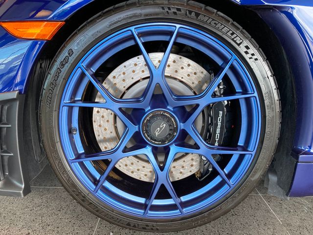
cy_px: 118
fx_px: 253
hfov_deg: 63.4
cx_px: 156
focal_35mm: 28
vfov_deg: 49.7
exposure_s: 1/60
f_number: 1.8
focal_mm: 3.99
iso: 50
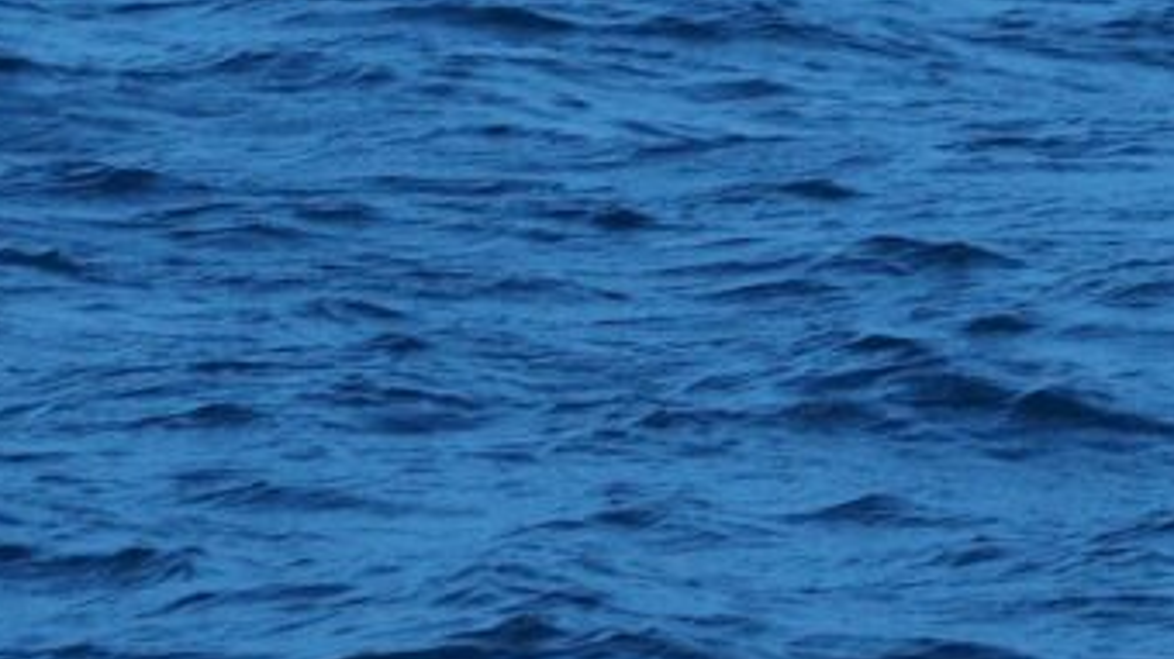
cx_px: 915
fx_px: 16867
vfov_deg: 2.2
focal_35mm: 542
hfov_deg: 4.0
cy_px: -104
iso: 400
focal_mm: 35
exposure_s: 1/125
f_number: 2.8
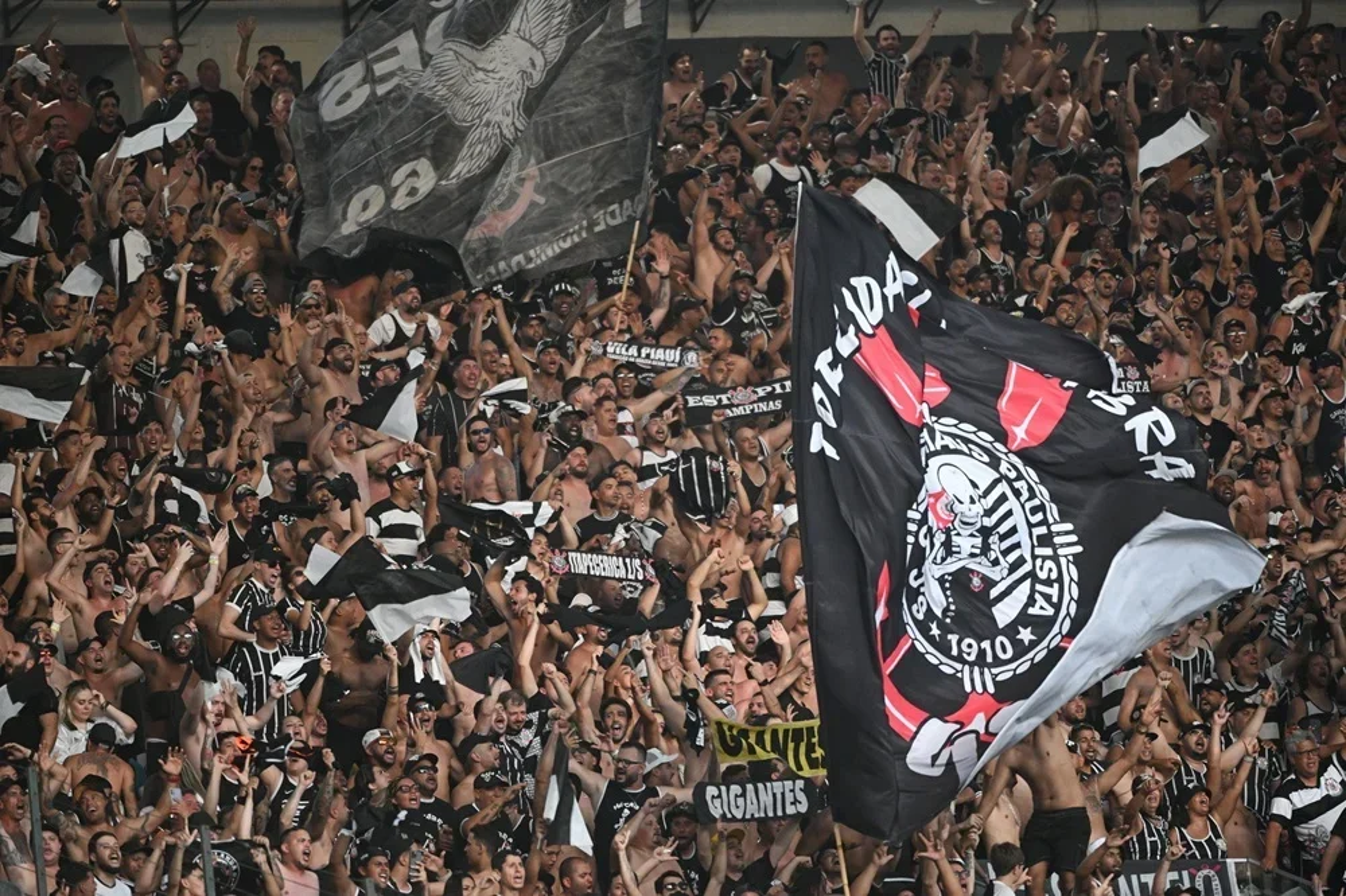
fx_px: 14950
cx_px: 673
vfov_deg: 3.4
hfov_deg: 5.2
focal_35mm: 400
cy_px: 448
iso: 4000
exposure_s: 1/800
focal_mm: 400
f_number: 4
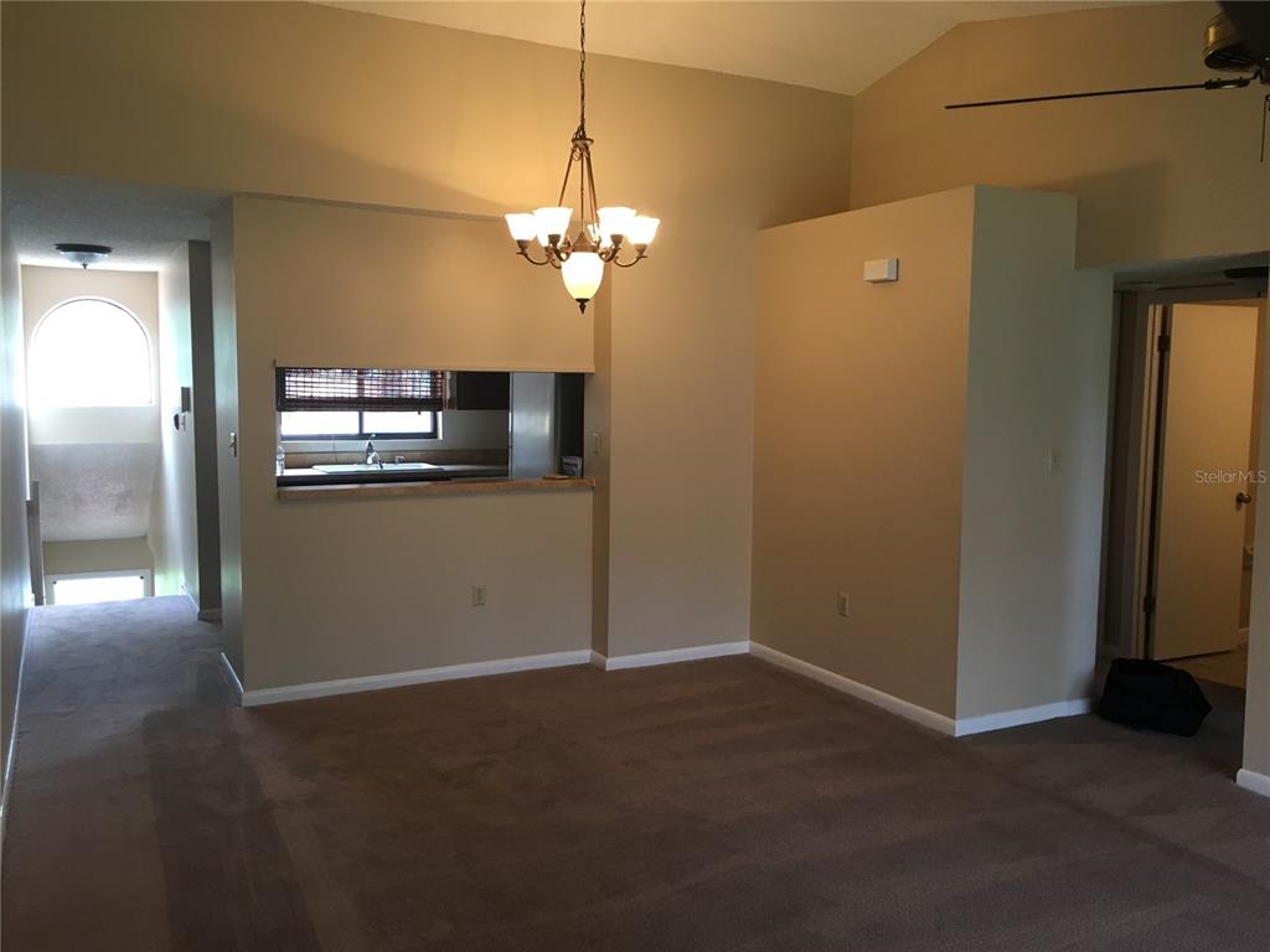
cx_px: 635
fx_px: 1064
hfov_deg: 61.7
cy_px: 476
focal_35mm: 29
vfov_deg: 48.2
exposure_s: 1/30
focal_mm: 4.15
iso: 80
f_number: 2.2
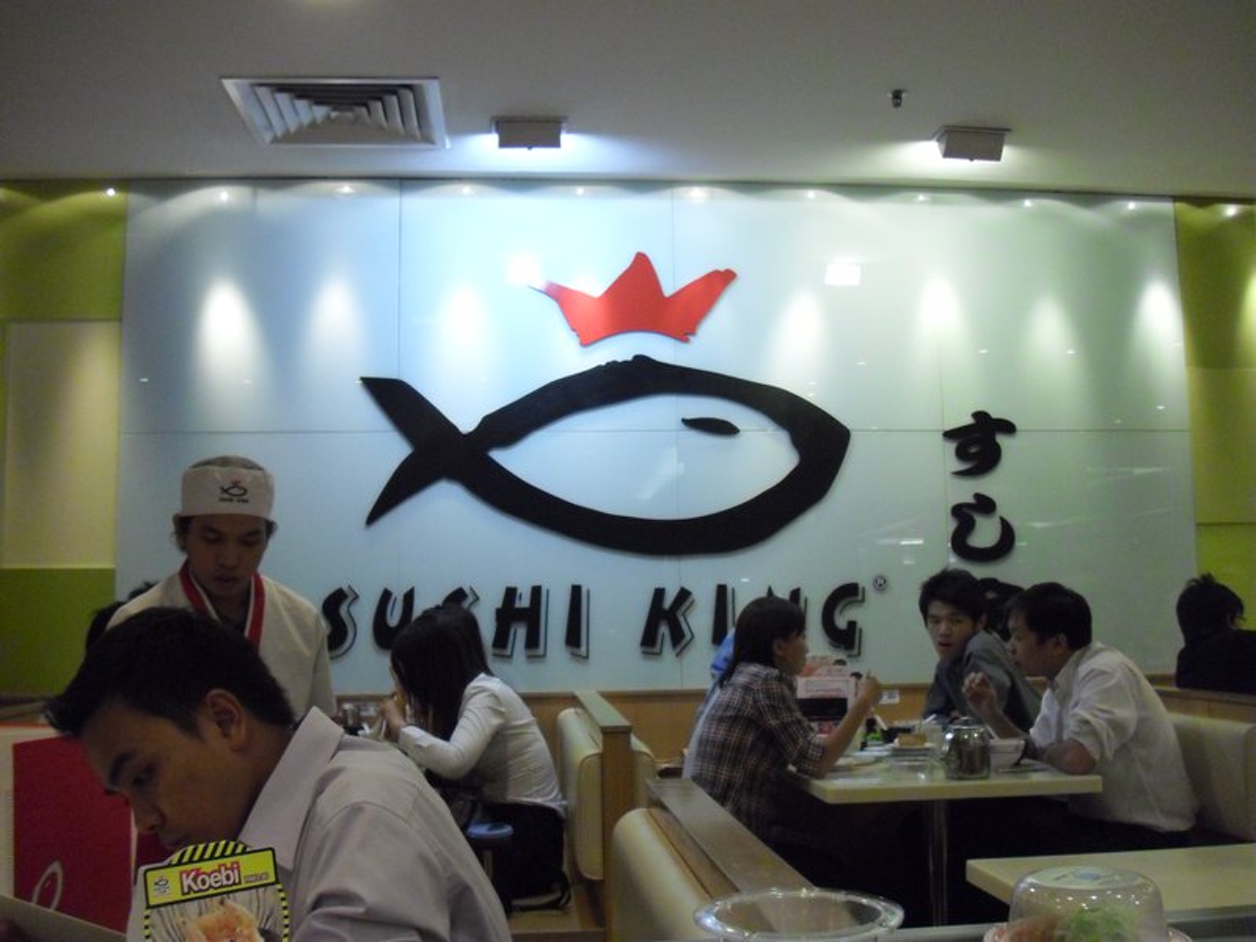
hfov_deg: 49.0
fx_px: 1379
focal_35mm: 38
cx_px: 628
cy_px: 471
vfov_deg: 37.7
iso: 400
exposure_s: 1/100
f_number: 2.8
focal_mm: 6.2
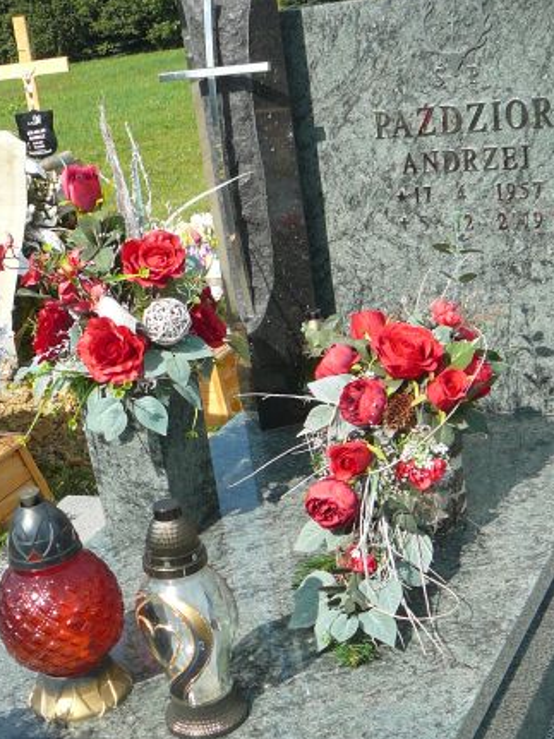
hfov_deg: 28.0
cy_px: 508
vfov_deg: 36.4
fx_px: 1110
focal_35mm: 52
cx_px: 226
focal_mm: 5.2
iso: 80
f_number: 2.8
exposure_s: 1/800
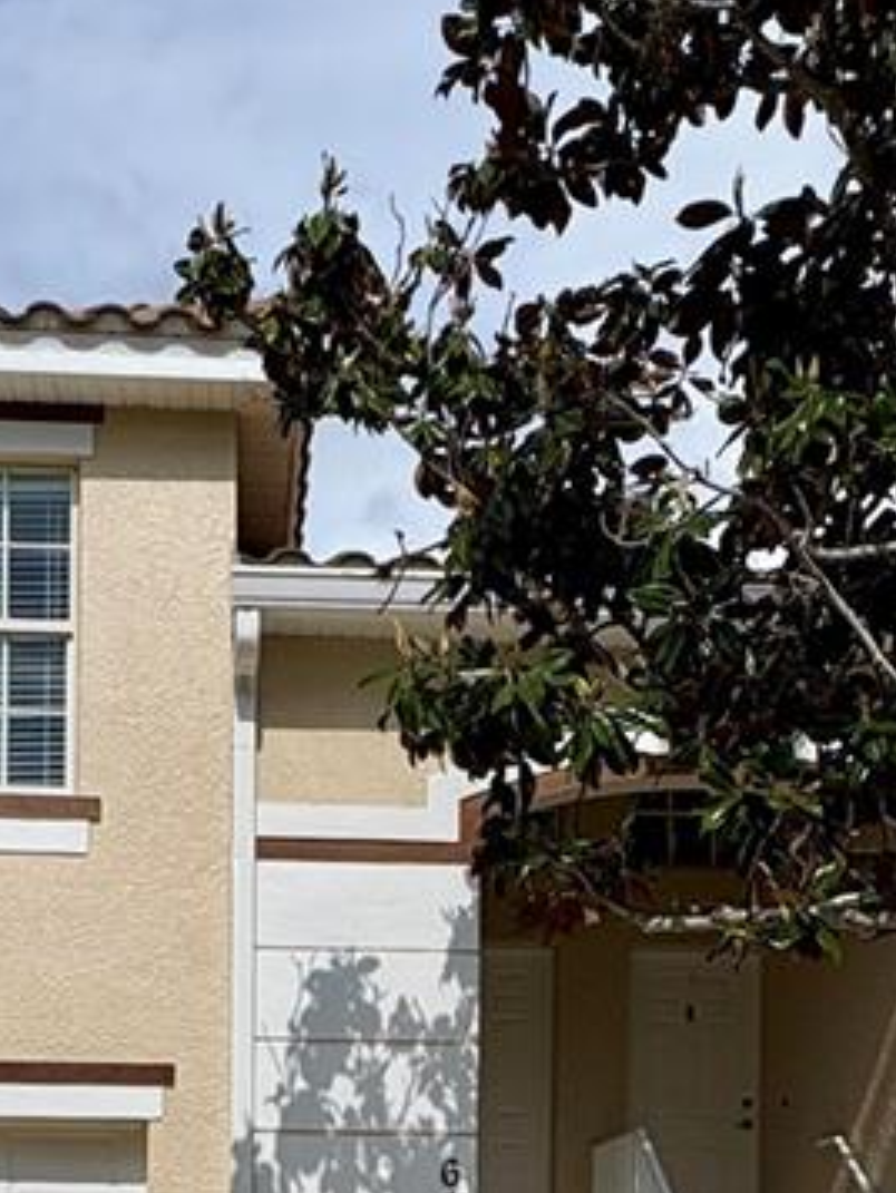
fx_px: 1621
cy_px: 1293
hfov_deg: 30.7
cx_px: 294
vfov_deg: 35.1
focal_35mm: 47
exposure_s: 1/6135
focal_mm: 2.22
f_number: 2.2
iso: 50
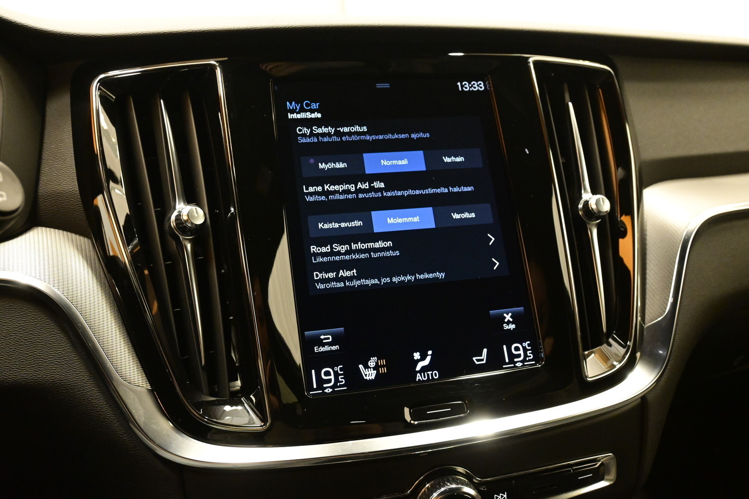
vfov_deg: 42.6
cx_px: 374
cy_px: 250
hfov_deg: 60.7
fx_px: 640
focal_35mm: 31
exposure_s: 1/30
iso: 5000
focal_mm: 20.5
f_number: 5.6
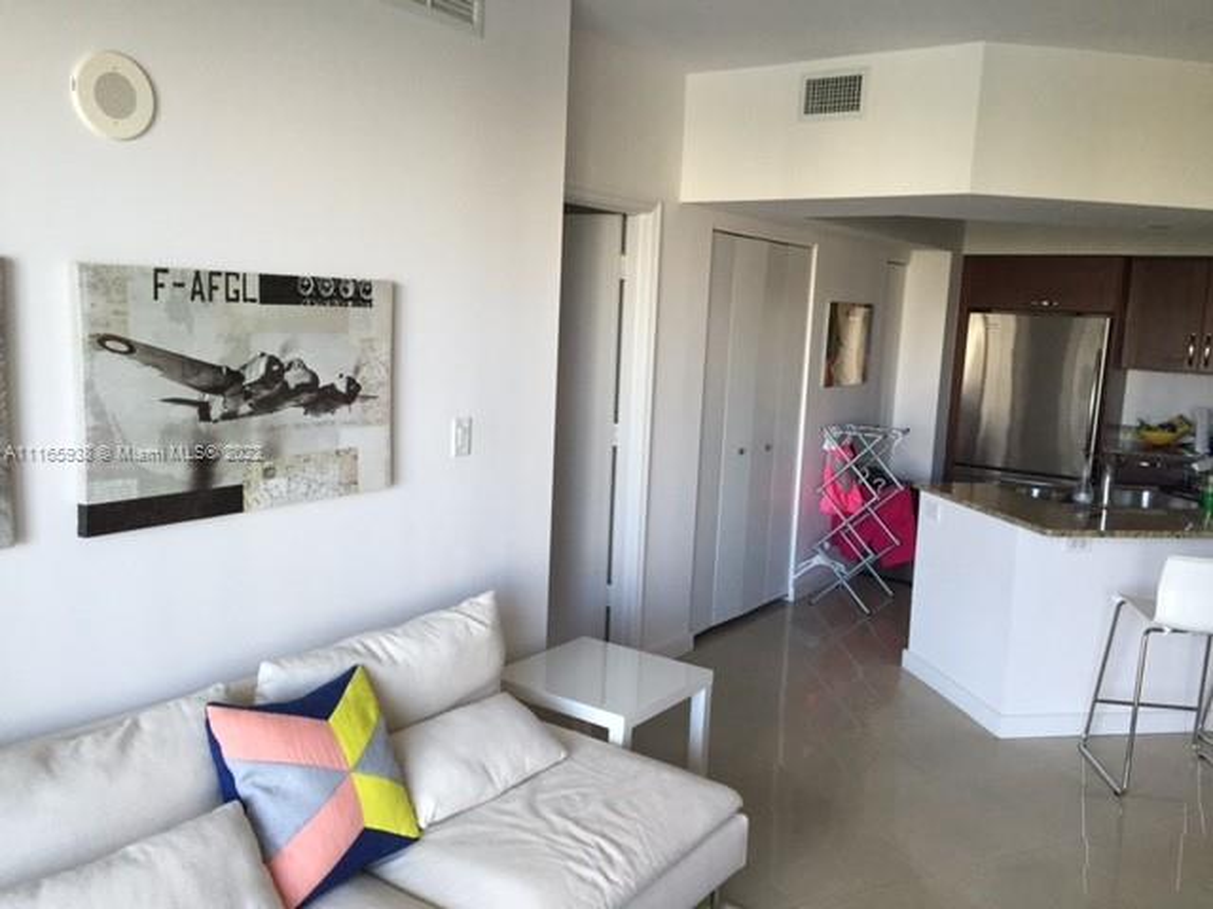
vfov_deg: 48.2
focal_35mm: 29
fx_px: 1016
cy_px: 454
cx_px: 606
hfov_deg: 61.7
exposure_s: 1/30
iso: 50
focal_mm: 4.15
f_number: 2.2
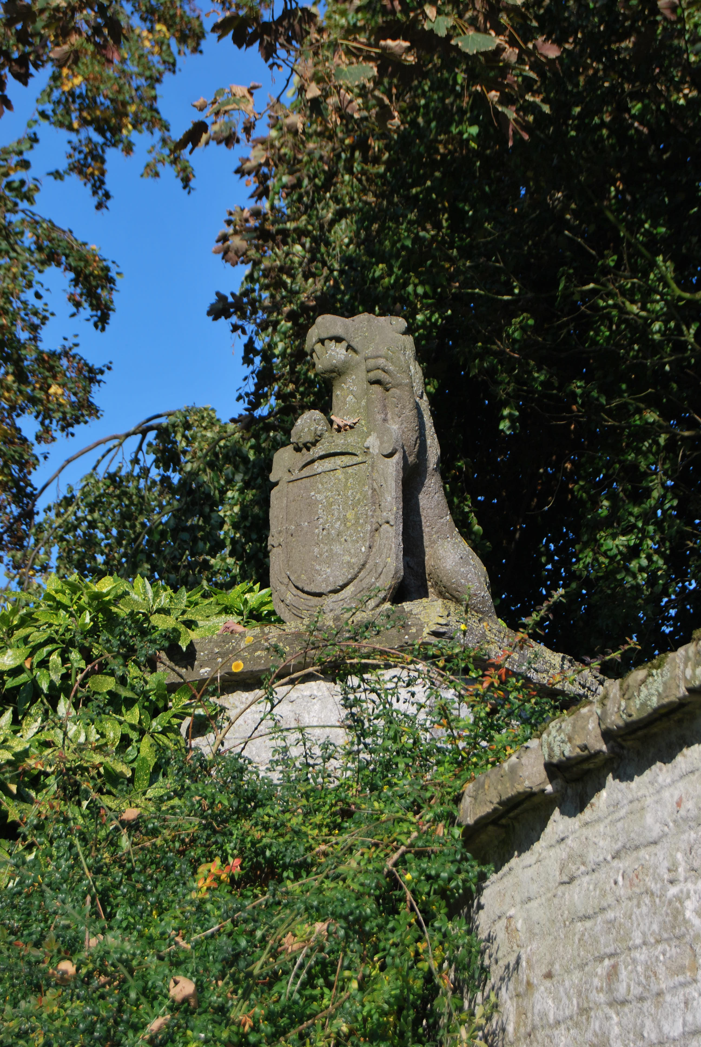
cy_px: 524
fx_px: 2403
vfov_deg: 24.6
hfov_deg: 16.6
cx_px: 350
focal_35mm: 82
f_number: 7.1
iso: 100
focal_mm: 55
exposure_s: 1/200
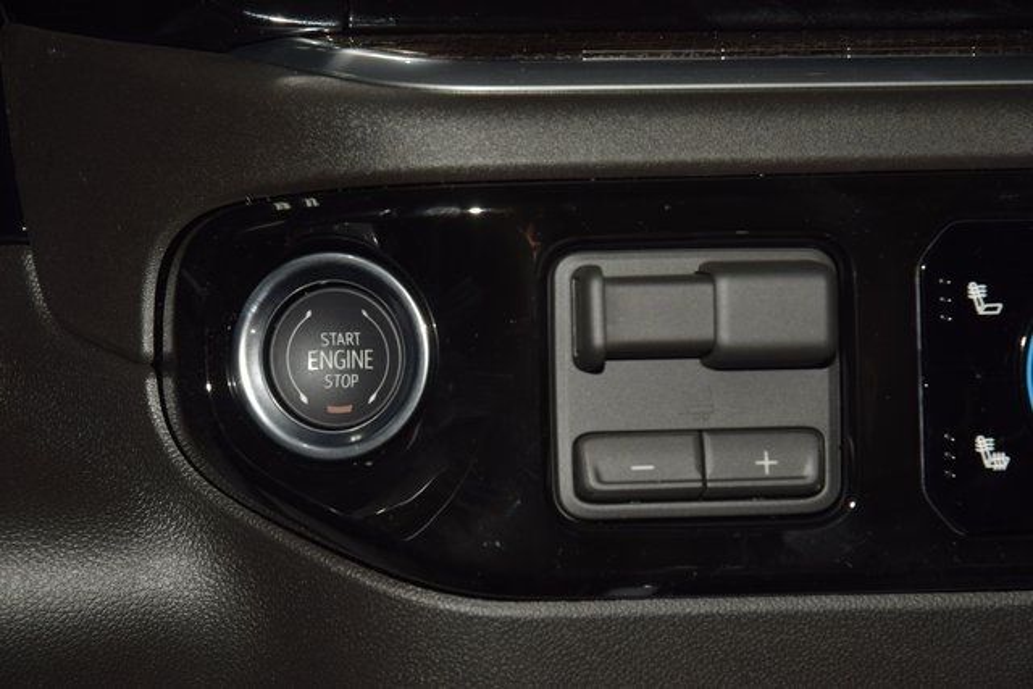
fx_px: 3013
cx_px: 516
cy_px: 344
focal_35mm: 105
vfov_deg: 13.0
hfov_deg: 19.5
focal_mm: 70
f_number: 8
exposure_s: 1/125
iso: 100
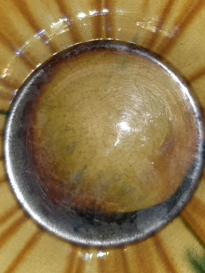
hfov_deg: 35.1
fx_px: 324
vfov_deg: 44.5
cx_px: 118
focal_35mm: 41
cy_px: 75
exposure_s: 1/17
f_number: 1.7
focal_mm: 3.93
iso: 1000
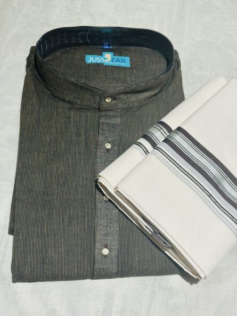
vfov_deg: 39.6
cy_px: 158
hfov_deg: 30.3
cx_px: 118
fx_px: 438
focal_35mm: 48
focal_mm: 6.86
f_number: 1.78
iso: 160
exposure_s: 1/60
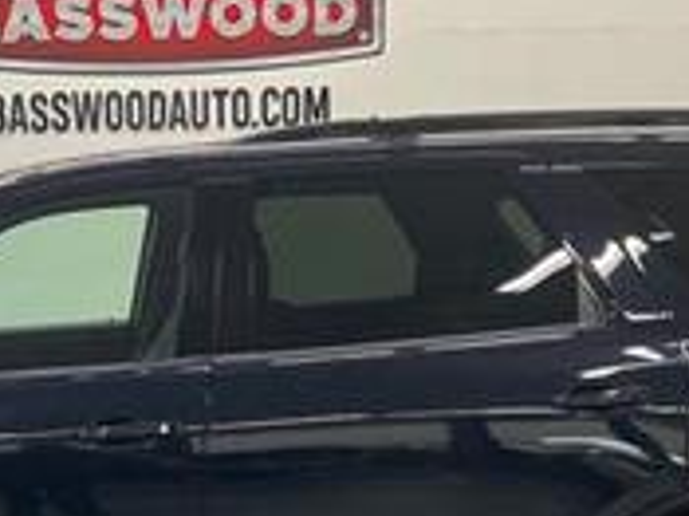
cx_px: 157
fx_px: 1492
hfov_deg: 25.6
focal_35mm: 75
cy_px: 536
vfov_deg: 19.0
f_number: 1.5
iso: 125
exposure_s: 1/60
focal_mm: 5.7
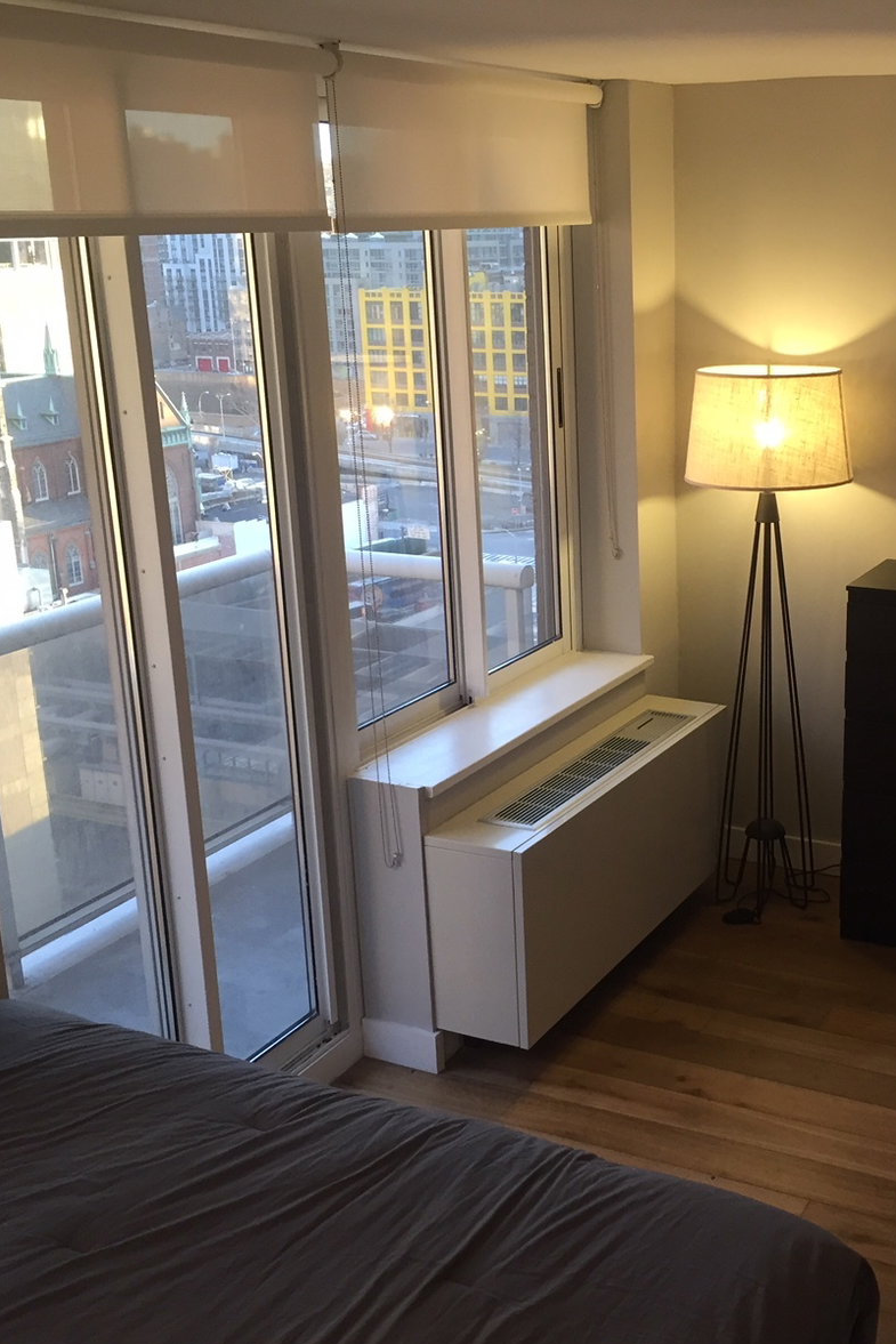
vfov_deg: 47.4
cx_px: 675
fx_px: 1530
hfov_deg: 32.0
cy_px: 684
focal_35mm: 41
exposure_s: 1/30
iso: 80
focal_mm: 4.15
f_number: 2.2
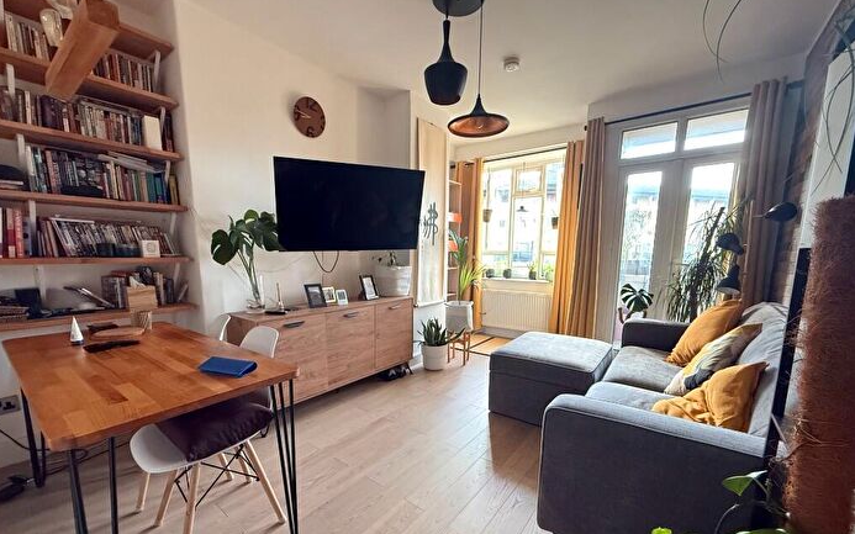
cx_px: 424
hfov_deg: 101.5
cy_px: 308
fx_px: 349
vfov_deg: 74.3
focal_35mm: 15
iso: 640
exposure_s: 1/60
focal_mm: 2.22
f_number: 2.2
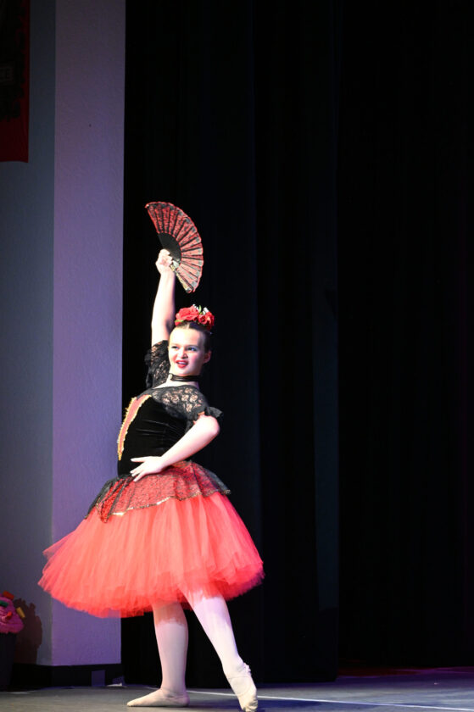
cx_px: 237
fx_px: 3025
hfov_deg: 9.0
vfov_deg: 13.4
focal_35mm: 153
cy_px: 356
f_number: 5.3
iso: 3200
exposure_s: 1/125
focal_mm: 153
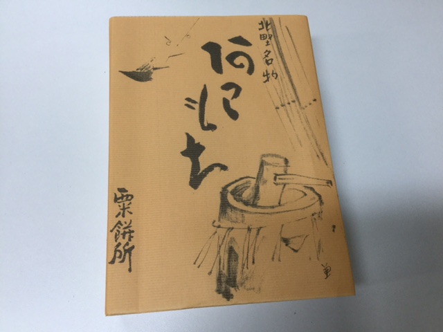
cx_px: 222
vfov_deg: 45.4
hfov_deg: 58.4
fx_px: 397
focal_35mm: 31
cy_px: 166
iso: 32
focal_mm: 3.3
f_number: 2.4
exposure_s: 1/30
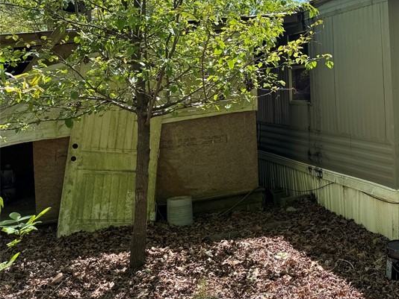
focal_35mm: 46
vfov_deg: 31.1
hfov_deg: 37.6
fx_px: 530
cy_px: 82
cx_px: 382
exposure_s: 1/1311
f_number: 1.78
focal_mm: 6.76
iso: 80
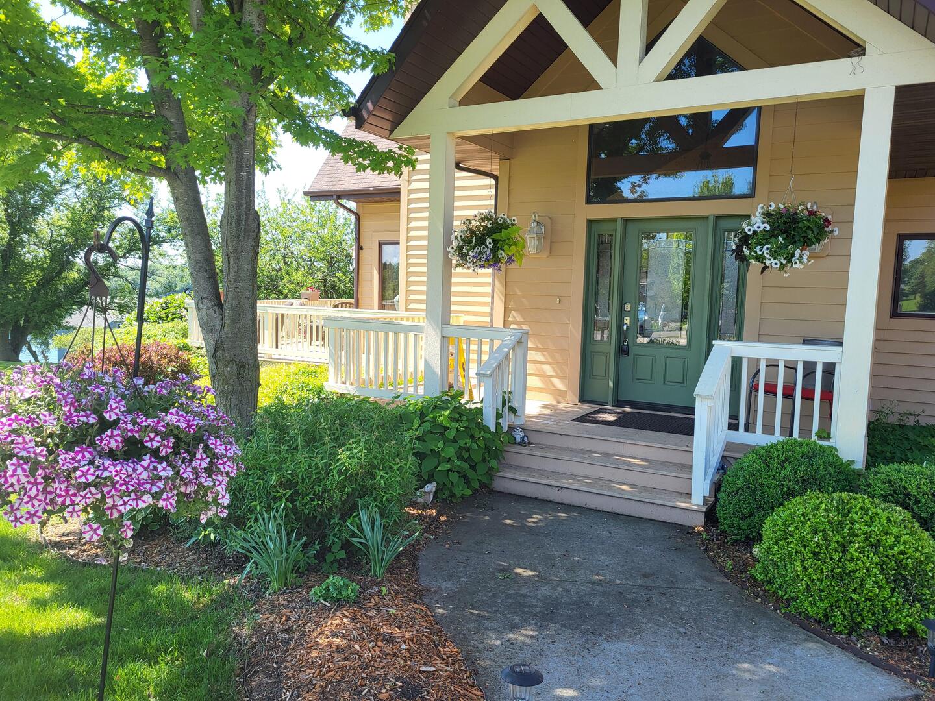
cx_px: 468
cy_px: 350
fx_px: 702
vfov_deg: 53.1
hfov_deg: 67.3
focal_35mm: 26
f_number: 1.8
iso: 40
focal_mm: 5.4
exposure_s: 1/496
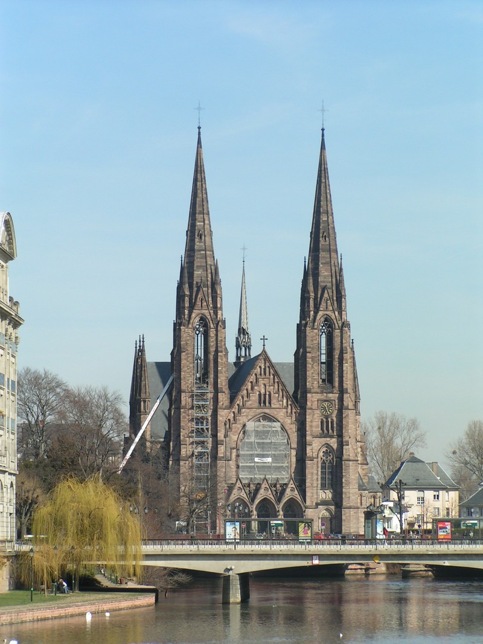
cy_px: 322
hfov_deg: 10.4
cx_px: 242
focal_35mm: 143
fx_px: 2661
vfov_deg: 13.8
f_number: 5.6
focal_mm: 21.9
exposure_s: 1/320
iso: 50
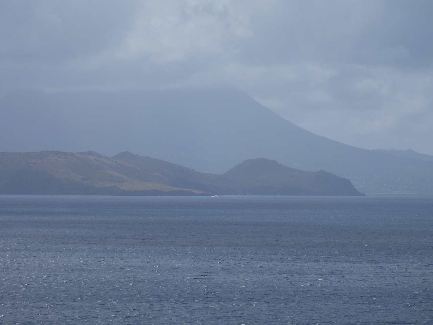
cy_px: 162
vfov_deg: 6.8
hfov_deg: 9.0
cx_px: 216
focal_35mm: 220
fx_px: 2752
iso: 100
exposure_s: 1/1600
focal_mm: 39.3
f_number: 4.5
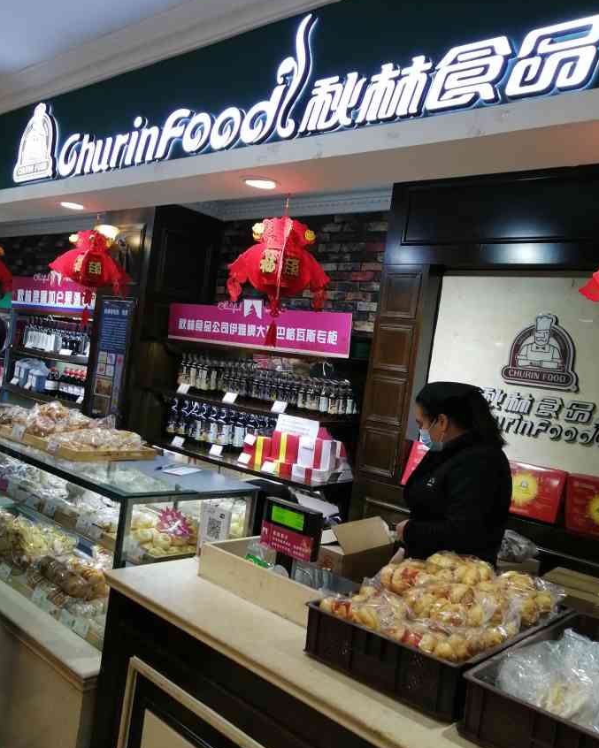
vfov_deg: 62.2
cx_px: 294
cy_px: 388
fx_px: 620
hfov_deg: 51.5
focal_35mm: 28
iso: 64
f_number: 1.8
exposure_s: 1/100
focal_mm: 3.62
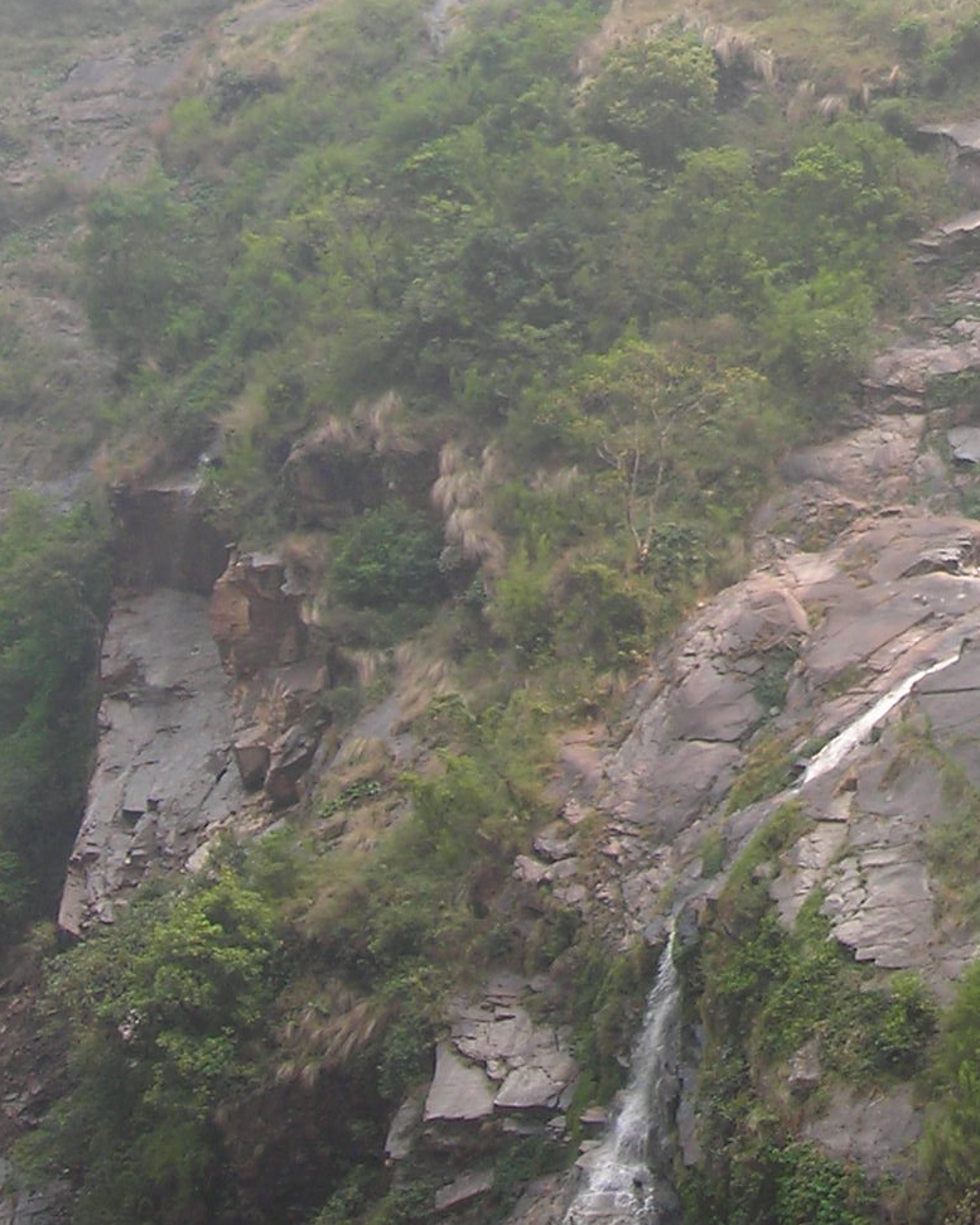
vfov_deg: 18.6
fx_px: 3589
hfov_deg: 15.1
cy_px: -156
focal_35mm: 99
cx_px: 1117
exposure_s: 1/99.2
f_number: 3.2
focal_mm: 6.3
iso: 50
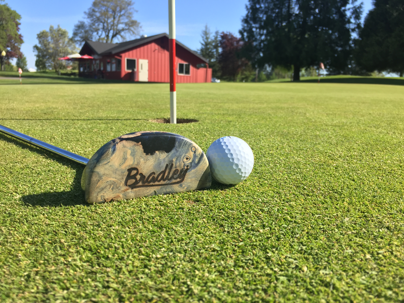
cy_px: 152
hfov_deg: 61.7
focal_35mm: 29
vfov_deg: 48.2
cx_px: 202
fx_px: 338
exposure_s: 1/1276
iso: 32
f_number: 2.2
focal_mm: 4.15
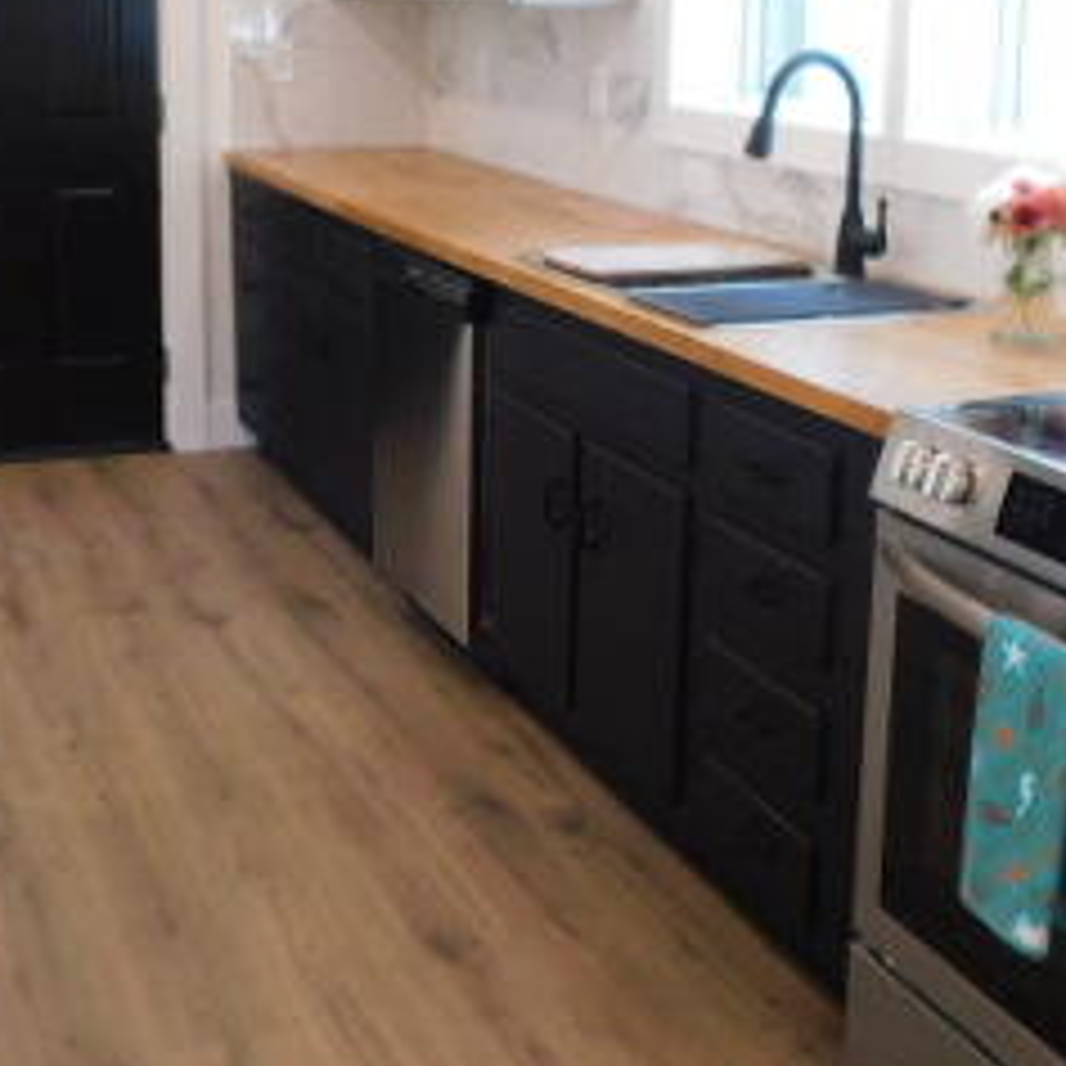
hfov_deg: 31.1
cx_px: 508
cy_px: 441
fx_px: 1916
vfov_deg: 31.0
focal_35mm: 55
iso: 200
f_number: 3
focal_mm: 4
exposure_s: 1/30
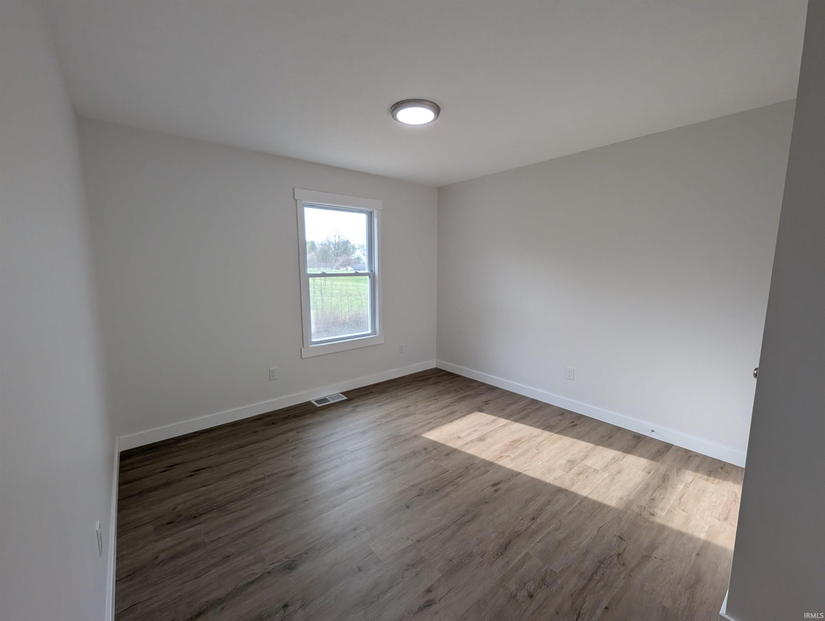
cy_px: 310
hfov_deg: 106.1
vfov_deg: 90.1
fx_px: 310
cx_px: 412
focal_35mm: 13
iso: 48
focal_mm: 1.95
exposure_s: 1/120
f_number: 2.2
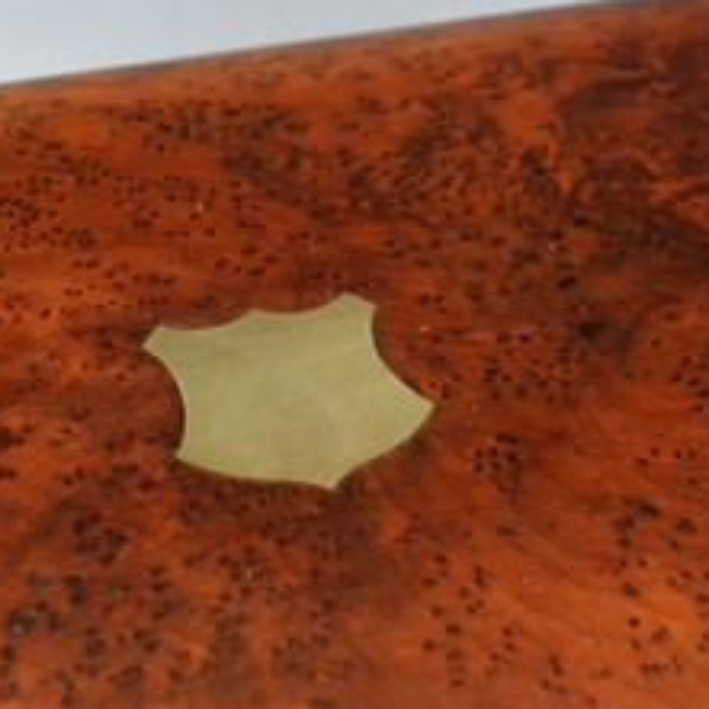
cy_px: 407
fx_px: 1923
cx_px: 305
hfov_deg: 20.9
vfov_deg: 20.9
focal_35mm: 83
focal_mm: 24
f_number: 4
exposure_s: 1/60
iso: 450
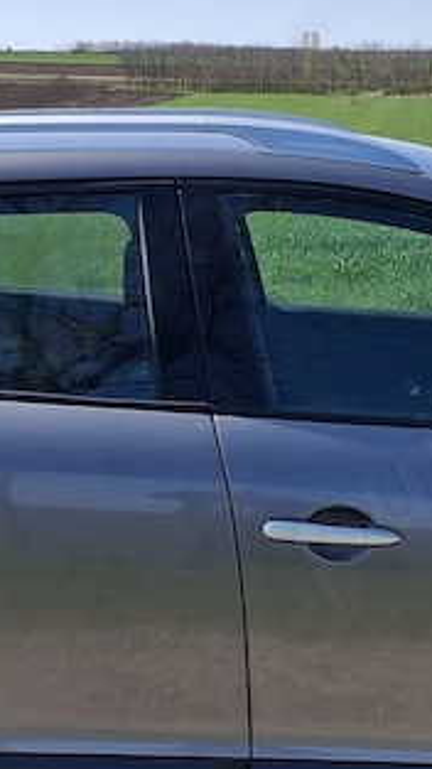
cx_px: 263
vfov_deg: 24.4
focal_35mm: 87
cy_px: 430
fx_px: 1772
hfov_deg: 13.9
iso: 32
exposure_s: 1/2433
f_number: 1.8
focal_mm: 4.69
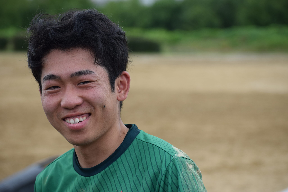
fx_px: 1224
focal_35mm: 153
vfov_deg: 9.0
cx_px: 144
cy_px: 96
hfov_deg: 13.4
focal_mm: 102
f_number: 5.6
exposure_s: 1/1600
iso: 400
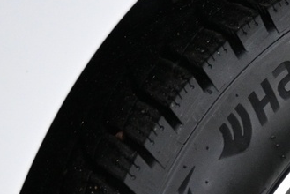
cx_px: 344
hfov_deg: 16.6
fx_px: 951
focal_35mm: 118
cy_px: 338
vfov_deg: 10.9
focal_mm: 16
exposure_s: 1/80
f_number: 3.5
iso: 1600
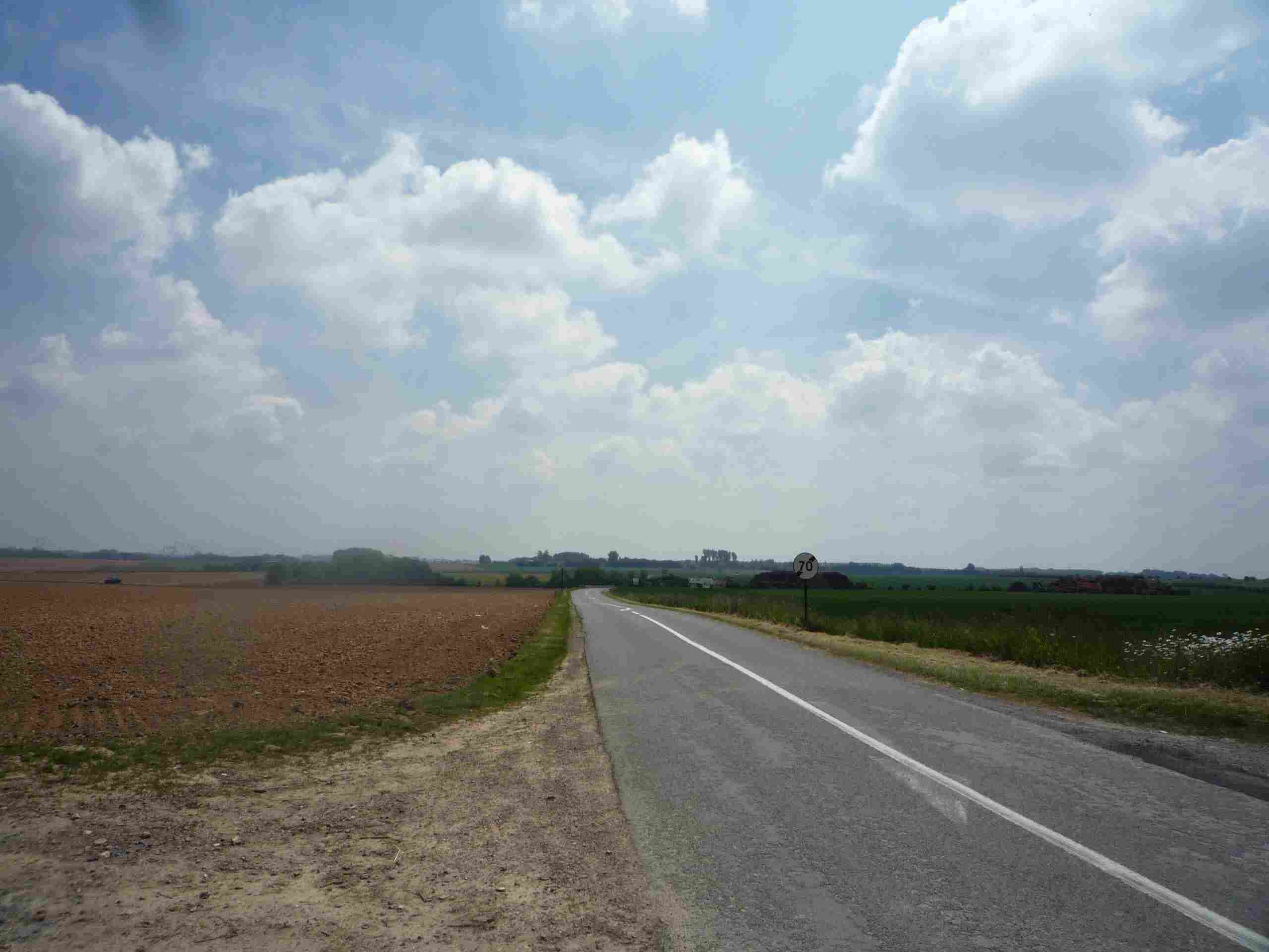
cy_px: 476
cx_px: 634
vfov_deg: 54.9
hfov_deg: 69.4
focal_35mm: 25
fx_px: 916
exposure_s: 1/800
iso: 100
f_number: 7.1
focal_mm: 4.4
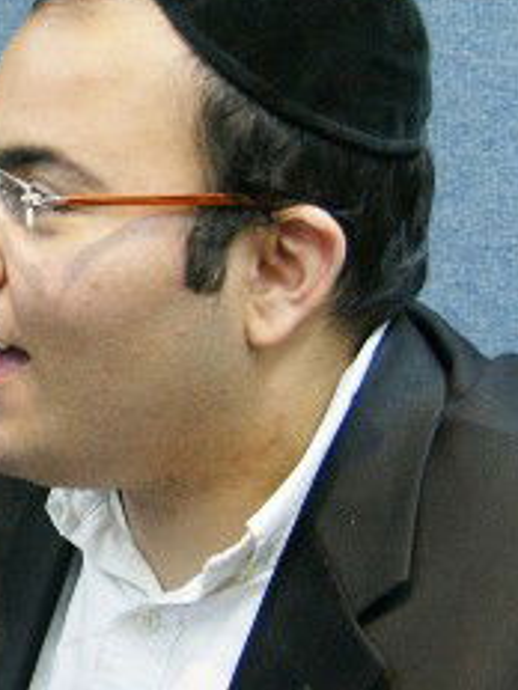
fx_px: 2454
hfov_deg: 11.4
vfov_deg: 16.0
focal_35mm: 123
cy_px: 467
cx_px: -324
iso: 400
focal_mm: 22
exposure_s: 1/40
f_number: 2.8
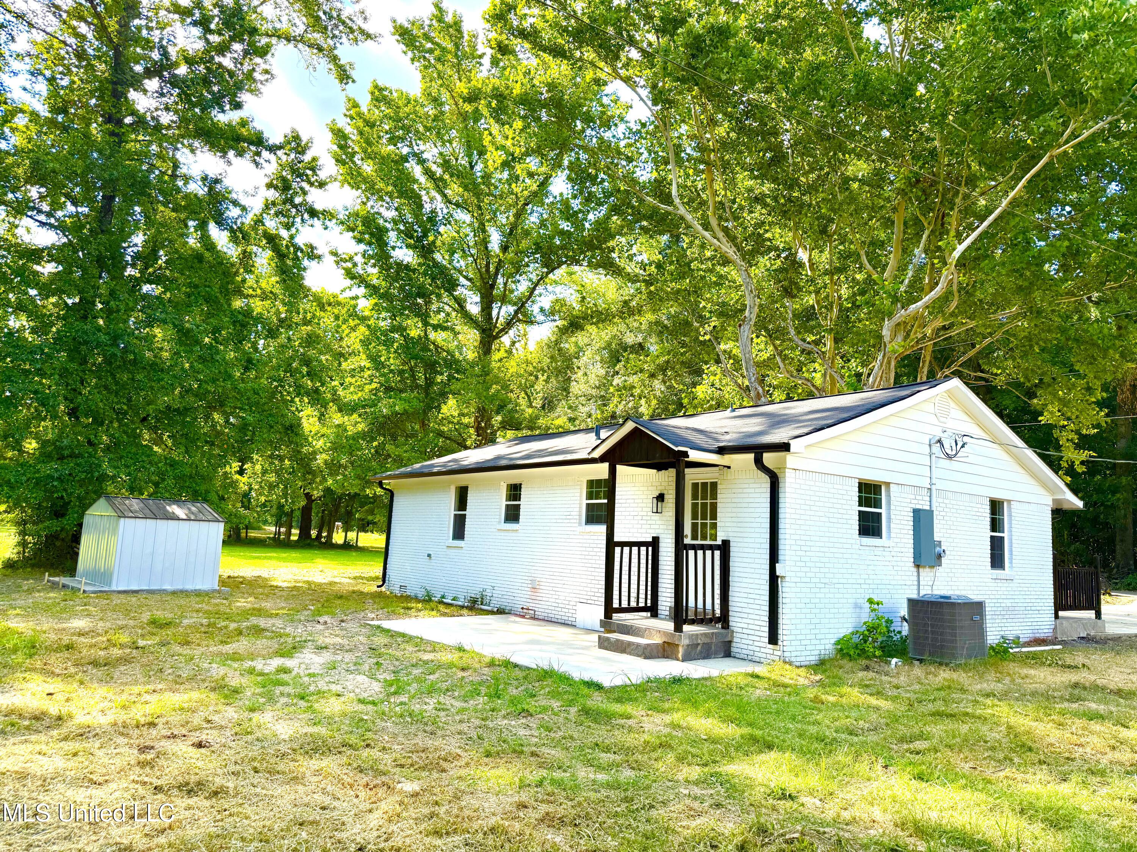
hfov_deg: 71.6
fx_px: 788
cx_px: 568
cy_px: 426
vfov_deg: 56.8
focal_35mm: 24
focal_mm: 6.76
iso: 100
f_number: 1.78
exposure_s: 1/1314
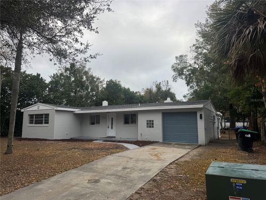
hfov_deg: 71.6
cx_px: 133
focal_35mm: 24
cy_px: 100
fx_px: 184
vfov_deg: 56.8
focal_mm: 6.76
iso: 80
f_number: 1.78
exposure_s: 1/1172
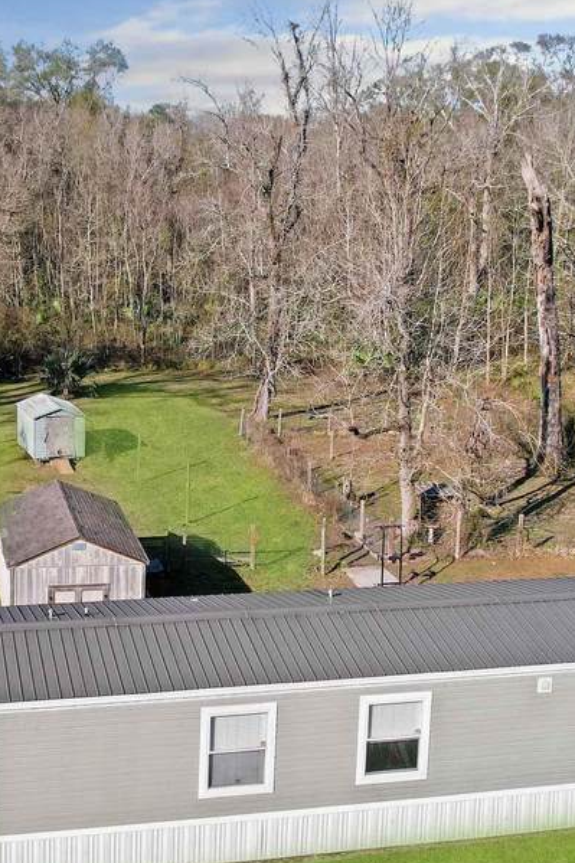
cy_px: 553
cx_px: 314
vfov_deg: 41.5
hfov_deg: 28.6
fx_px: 1127
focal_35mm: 47
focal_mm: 8.38
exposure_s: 1/2500
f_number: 2.8
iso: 200
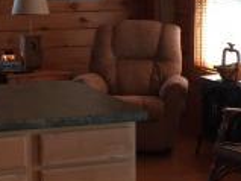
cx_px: 41
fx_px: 737
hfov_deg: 18.4
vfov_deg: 13.8
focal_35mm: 106
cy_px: 23
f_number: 2.2
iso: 32
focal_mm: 4.15
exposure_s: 1/30
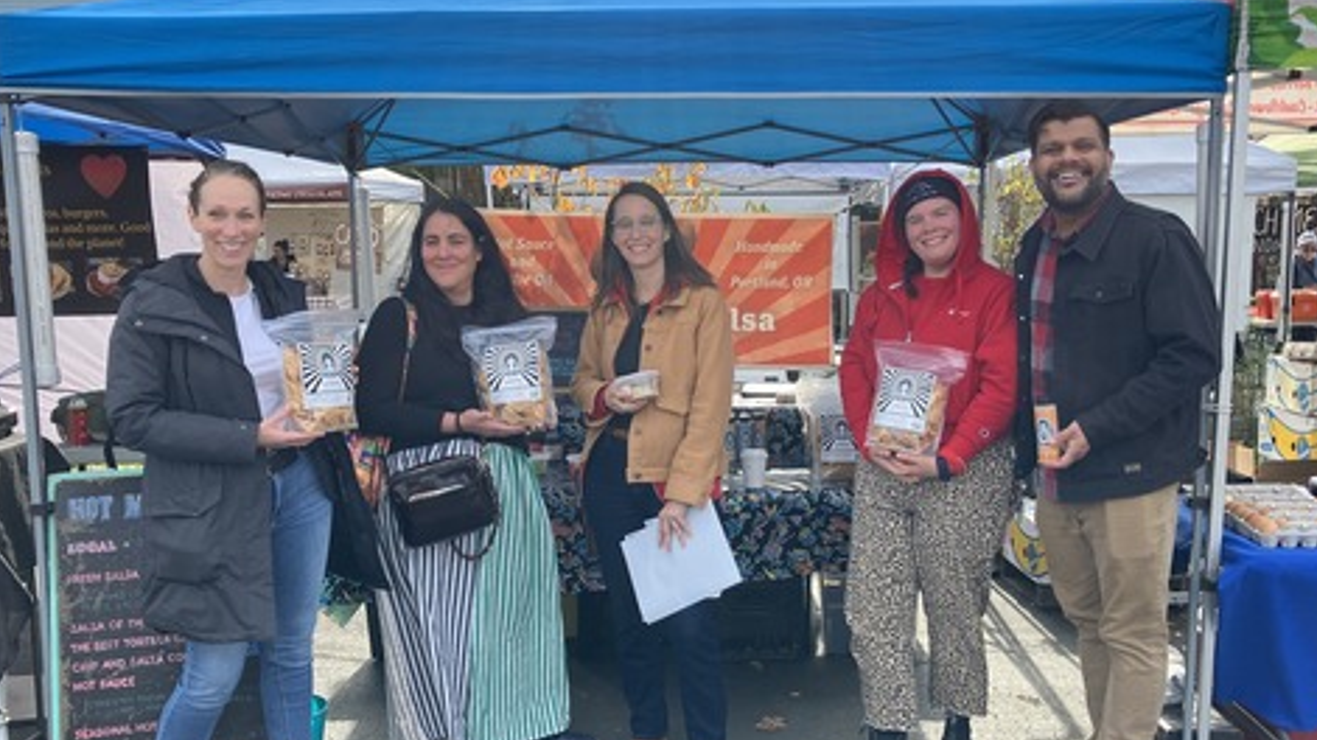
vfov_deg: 32.0
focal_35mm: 37
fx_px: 1292
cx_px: 723
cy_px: 388
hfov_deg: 53.9
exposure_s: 1/486
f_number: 1.8
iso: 32
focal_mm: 3.99
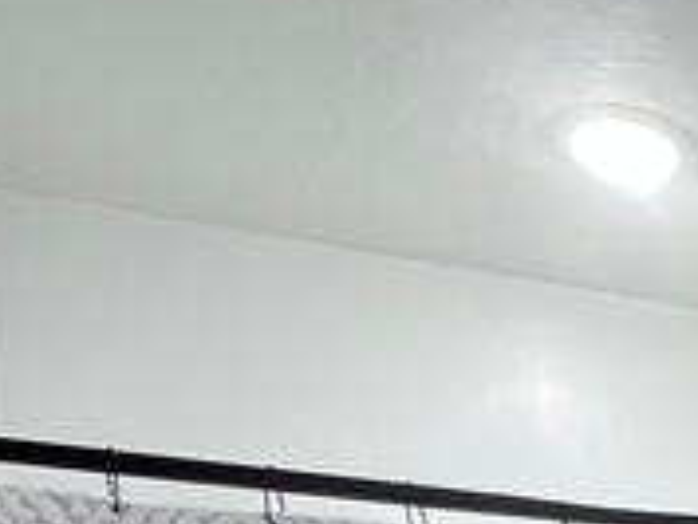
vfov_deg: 15.4
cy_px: 1076
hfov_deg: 19.0
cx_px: 1301
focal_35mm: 75
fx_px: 1513
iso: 160
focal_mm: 1.57
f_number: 1.8
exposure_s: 1/60
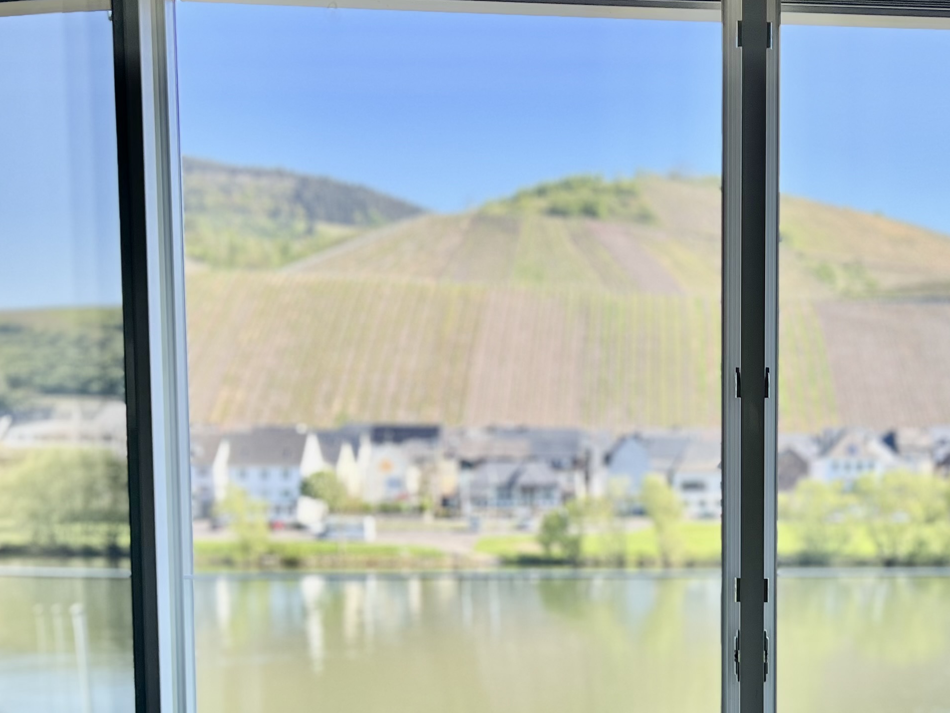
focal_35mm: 55
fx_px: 1510
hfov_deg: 34.0
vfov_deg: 26.1
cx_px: 745
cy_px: 566
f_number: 1.5
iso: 50
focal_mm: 5.7
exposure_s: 1/1048
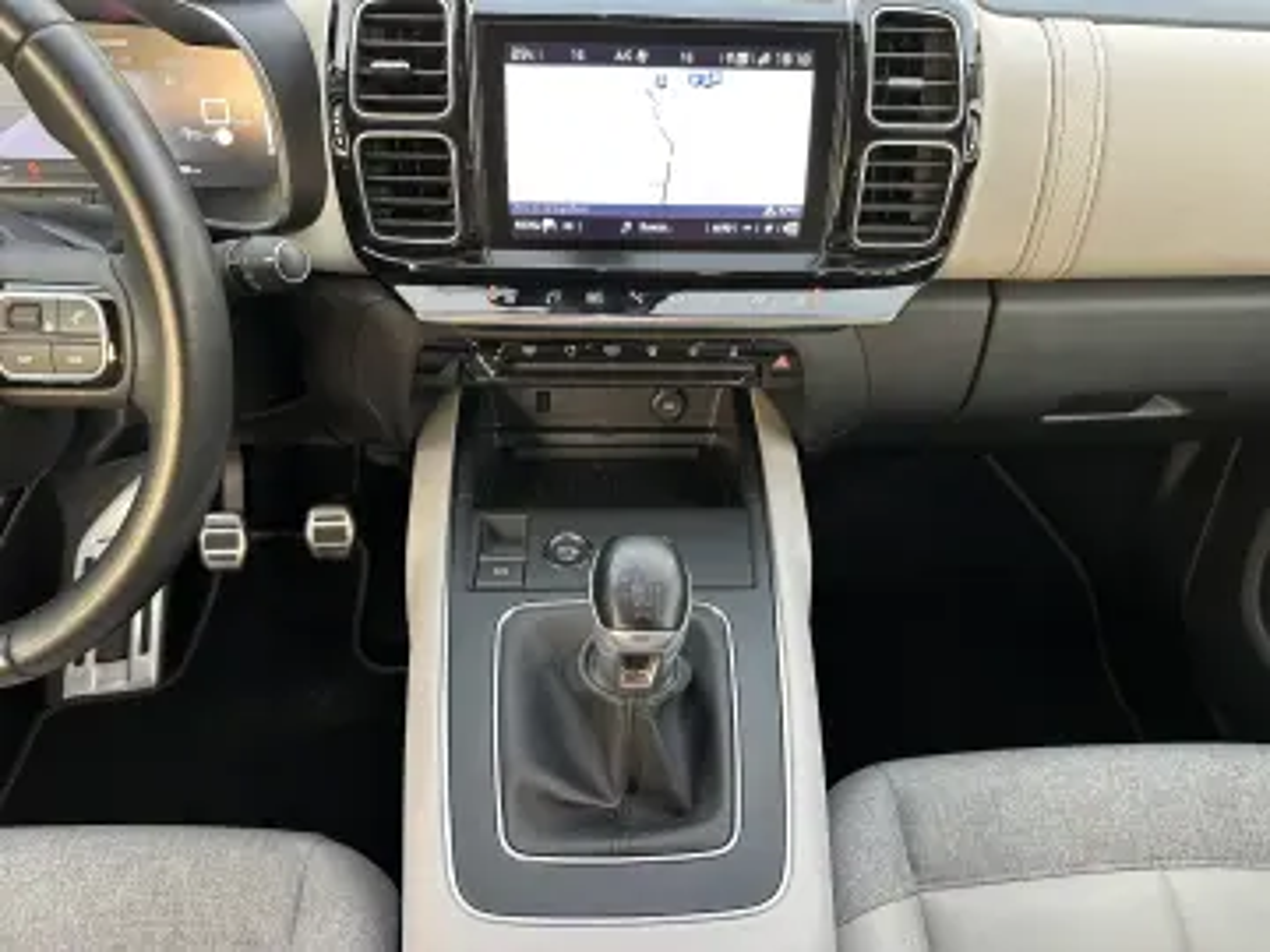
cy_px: 476
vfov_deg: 56.8
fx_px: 881
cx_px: 635
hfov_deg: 71.6
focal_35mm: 24
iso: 250
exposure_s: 1/60
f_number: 1.78
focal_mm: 6.86
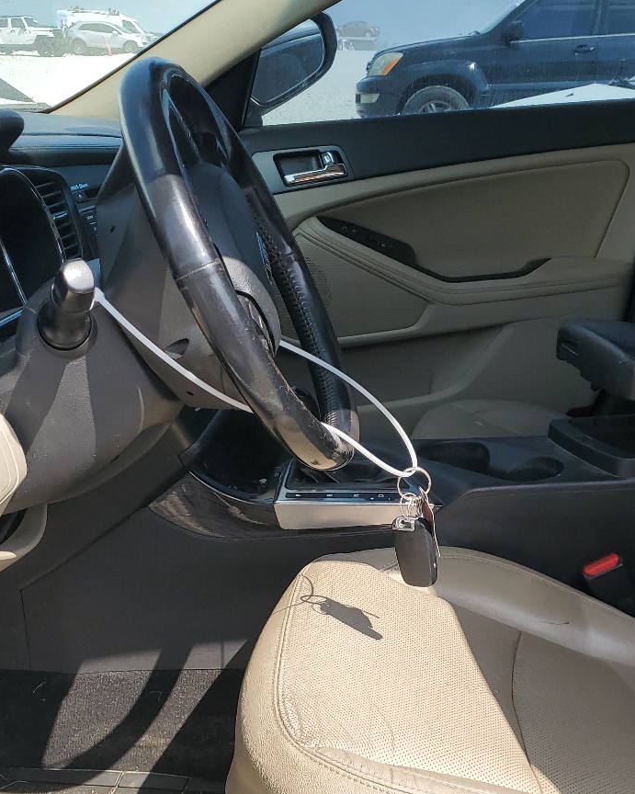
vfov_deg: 39.0
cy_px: 536
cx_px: 384
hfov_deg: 32.0
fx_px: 1104
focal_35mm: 47
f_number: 1.5
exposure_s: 1/1667
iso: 50
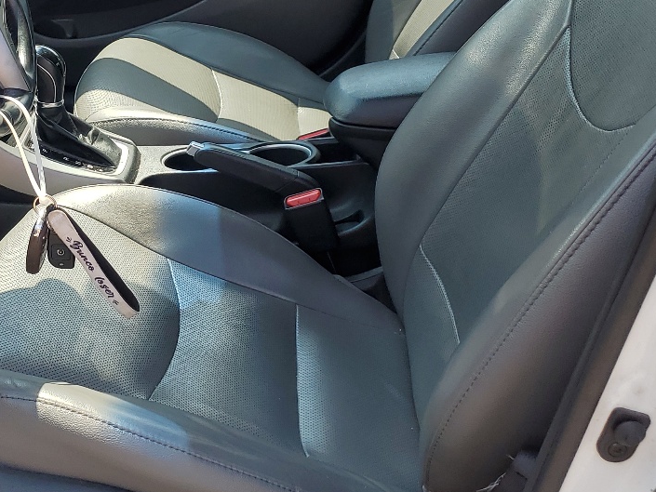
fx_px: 1118
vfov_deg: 24.6
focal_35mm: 59
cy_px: 126
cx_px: 73
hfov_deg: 31.3
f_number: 1.5
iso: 50
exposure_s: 1/909
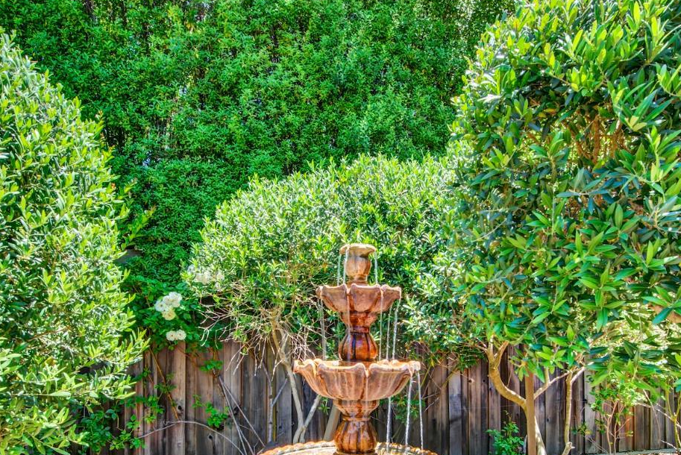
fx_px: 435
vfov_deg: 52.8
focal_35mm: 23
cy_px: 339
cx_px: 355
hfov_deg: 76.0
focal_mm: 14
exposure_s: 1/15
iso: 100
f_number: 14
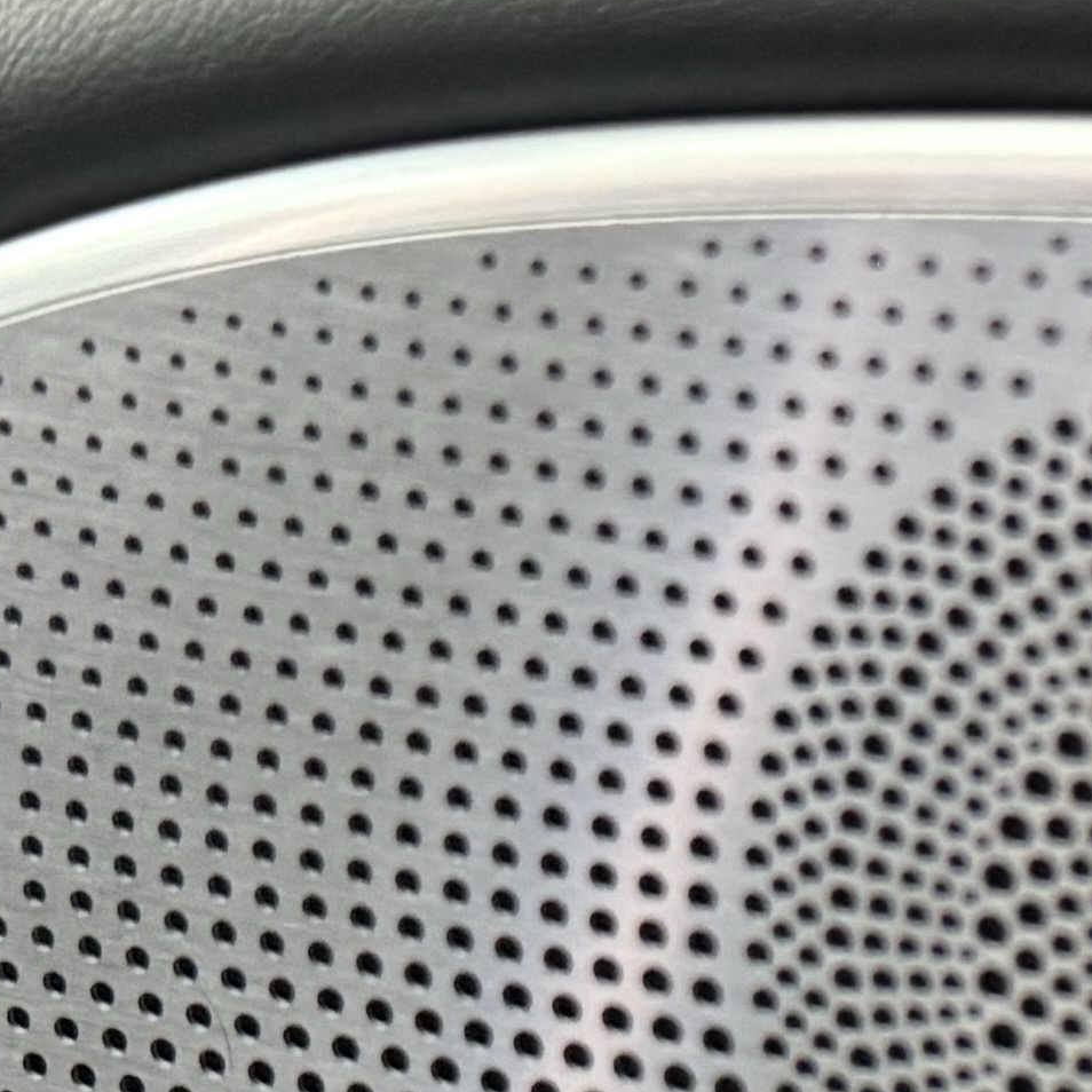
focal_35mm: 127
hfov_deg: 13.4
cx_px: 1282
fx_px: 4533
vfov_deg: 13.6
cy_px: 972
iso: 400
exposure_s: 1/60
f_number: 1.78
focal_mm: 6.76
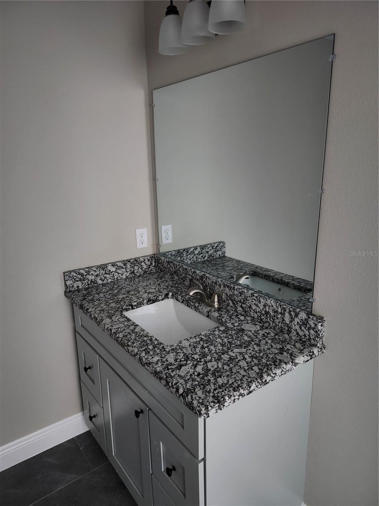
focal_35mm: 23
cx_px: 190
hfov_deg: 58.9
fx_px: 336
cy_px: 253
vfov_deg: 73.9
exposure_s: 1/24
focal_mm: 5.54
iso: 800
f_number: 1.8
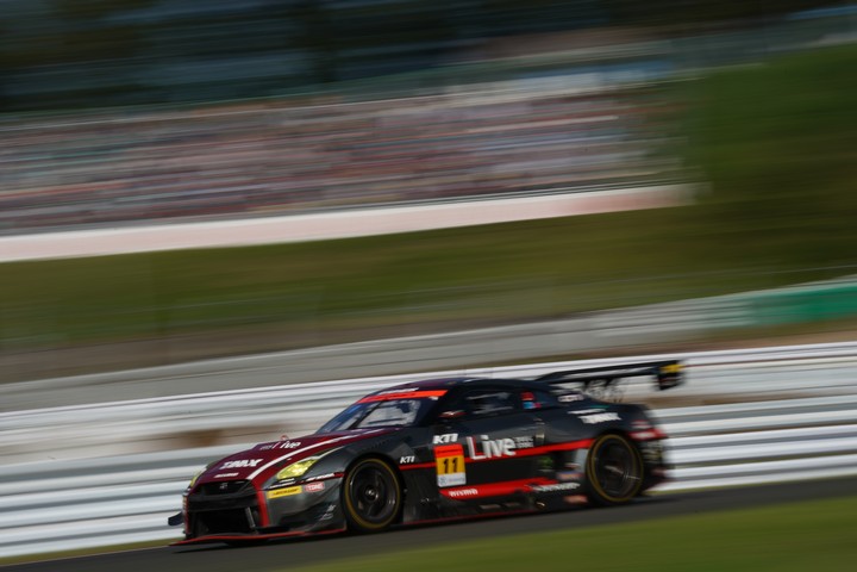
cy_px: 286
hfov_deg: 10.3
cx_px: 428
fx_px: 4761
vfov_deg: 6.9
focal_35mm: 200
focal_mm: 200
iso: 50
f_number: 32
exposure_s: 1/20
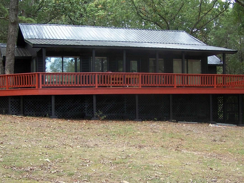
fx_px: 395
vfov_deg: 26.1
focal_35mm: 56
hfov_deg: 34.3
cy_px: 101
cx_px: 113
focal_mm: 6.3
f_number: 2.8
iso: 80
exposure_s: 1/80
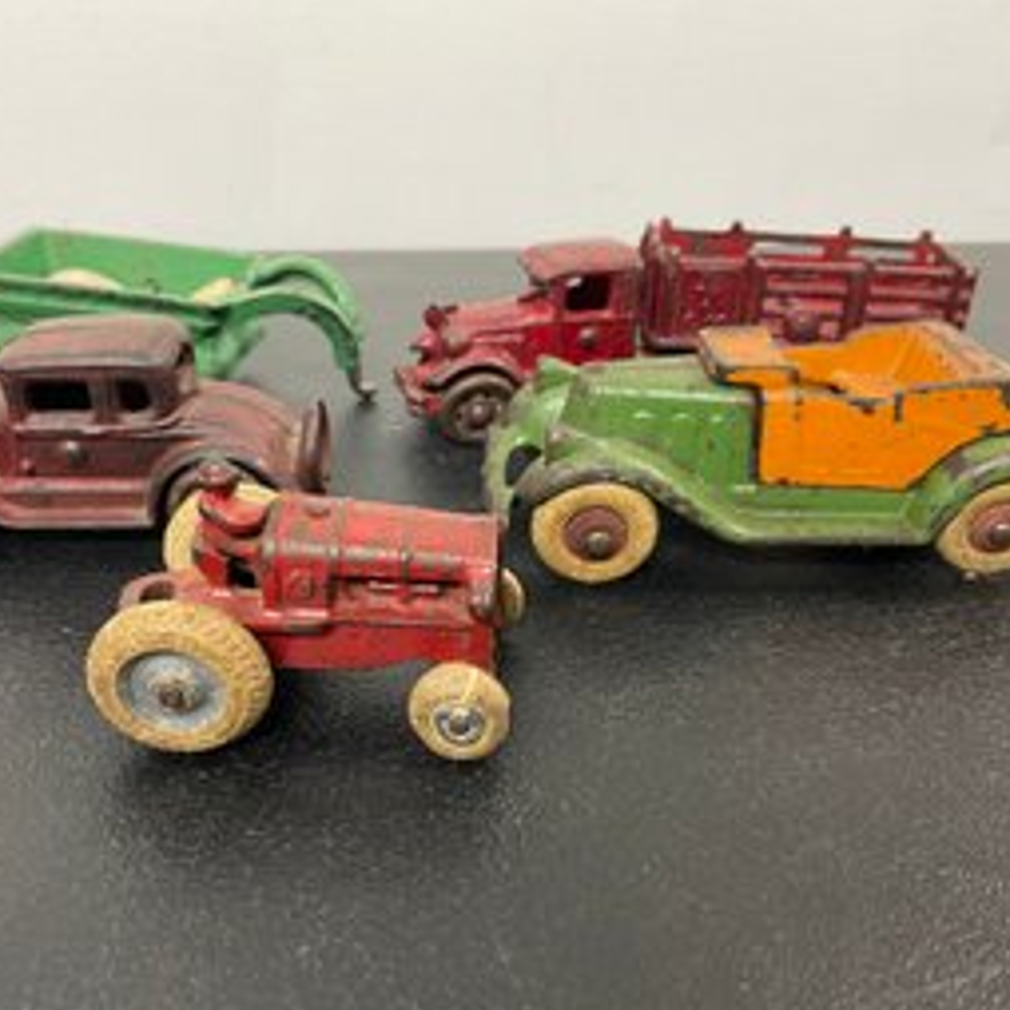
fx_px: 1023
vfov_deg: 52.5
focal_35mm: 31
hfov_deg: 52.5
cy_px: 503
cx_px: 495
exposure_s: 1/60
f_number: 1.6
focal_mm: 4.2
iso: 250
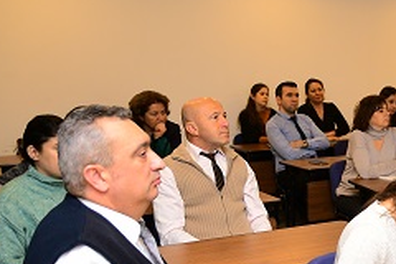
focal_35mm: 56
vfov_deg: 24.0
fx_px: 616
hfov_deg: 32.3
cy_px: 194
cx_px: 411
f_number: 2.8
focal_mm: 16
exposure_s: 1/125
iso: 500
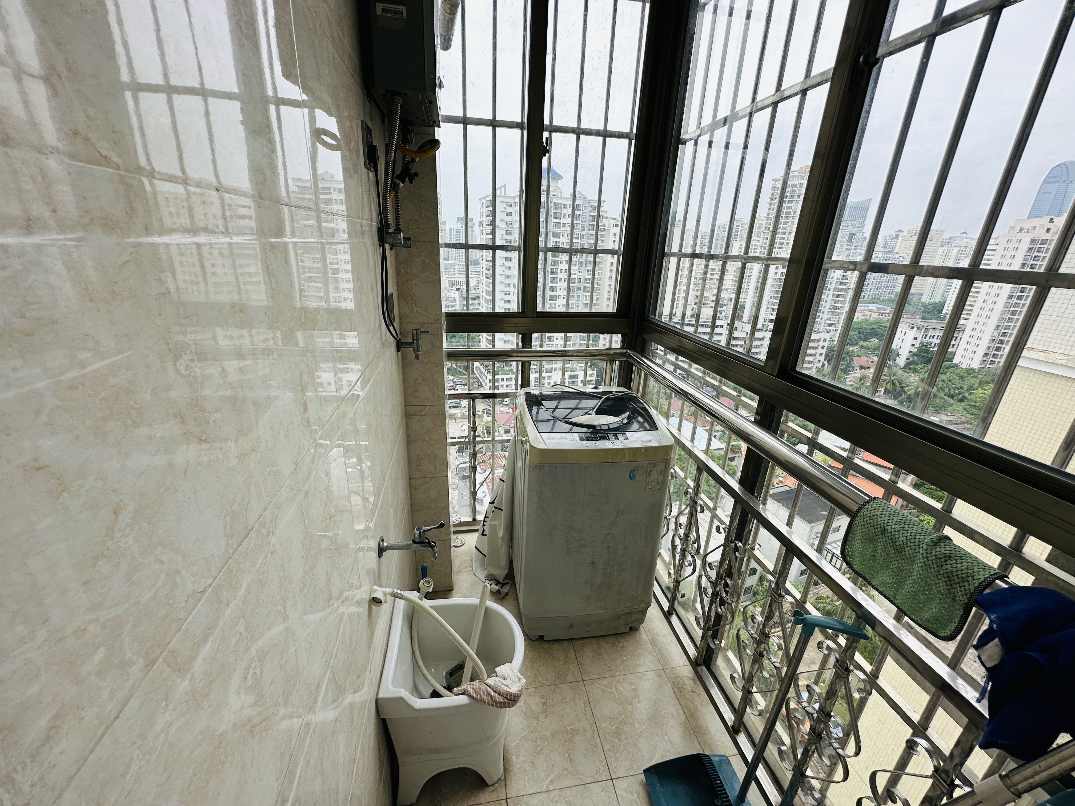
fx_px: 435
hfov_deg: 102.1
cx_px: 538
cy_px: 403
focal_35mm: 14
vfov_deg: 85.7
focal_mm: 2.22
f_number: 2.2
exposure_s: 1/647
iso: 40
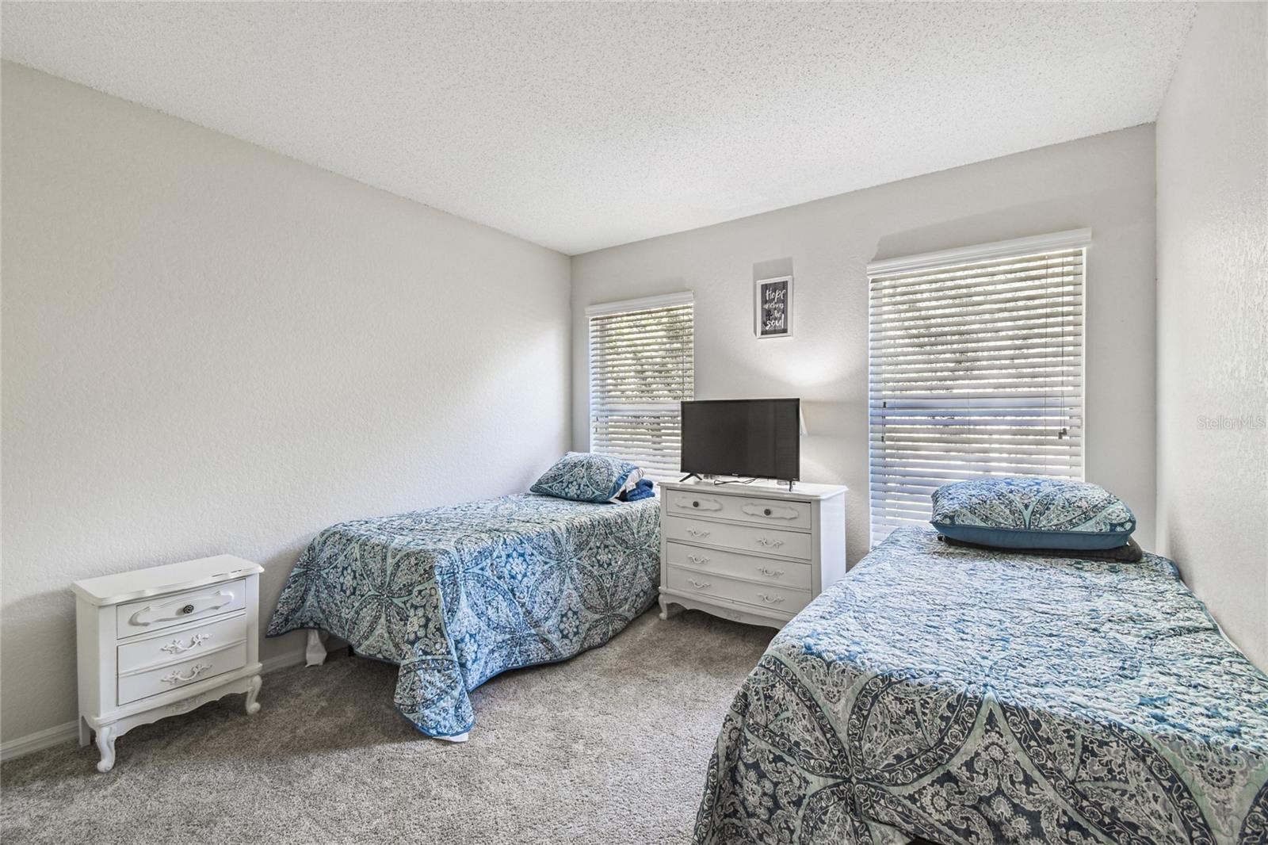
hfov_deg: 100.4
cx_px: 634
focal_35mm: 15
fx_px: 528
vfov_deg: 77.3
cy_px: 422
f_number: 7.1
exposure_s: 1/5
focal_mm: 10
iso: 100
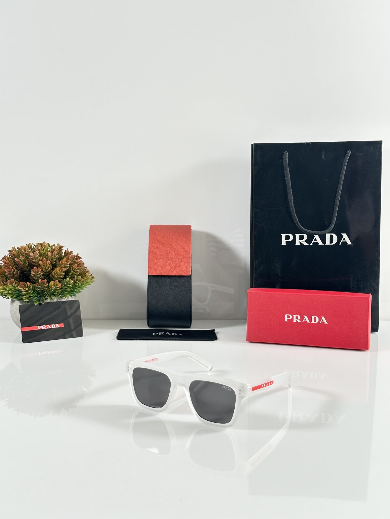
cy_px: 260
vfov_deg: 39.7
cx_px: 195
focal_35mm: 48
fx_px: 721
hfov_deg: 30.3
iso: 50
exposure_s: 1/50
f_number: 1.78
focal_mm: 6.86
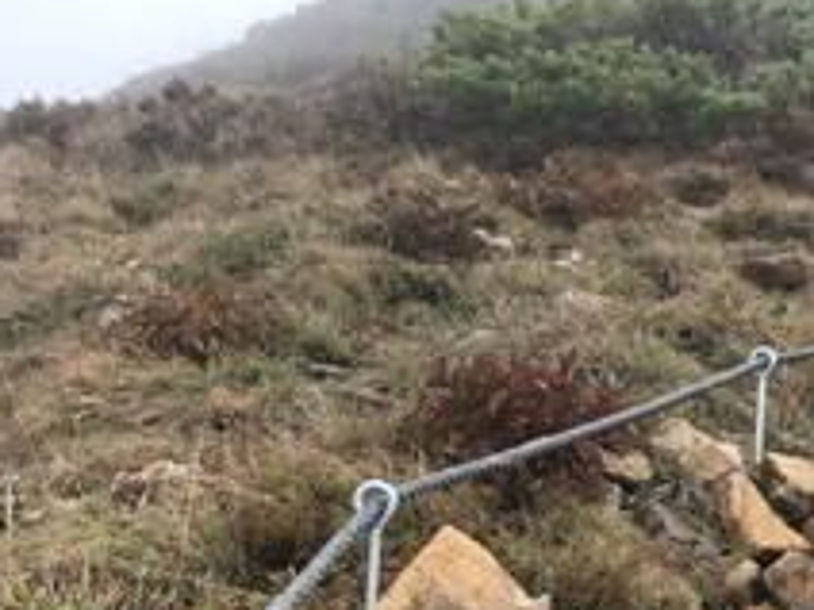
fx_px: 1552
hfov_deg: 28.9
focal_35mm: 66
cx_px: 610
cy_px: 585
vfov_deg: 21.6
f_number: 1.8
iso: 20
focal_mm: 3.99
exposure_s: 1/630
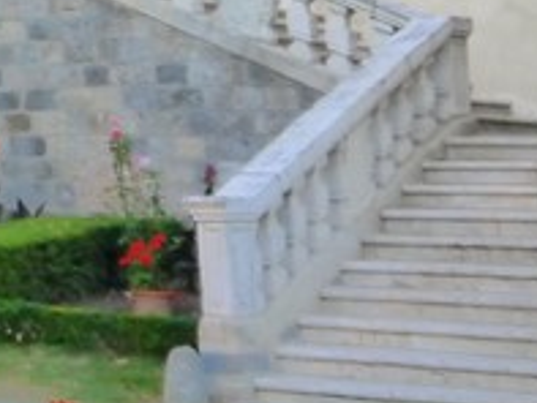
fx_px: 2142
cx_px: -428
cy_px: -251
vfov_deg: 10.3
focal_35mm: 138
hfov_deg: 13.0
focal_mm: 17
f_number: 4
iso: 640
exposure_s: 1/30
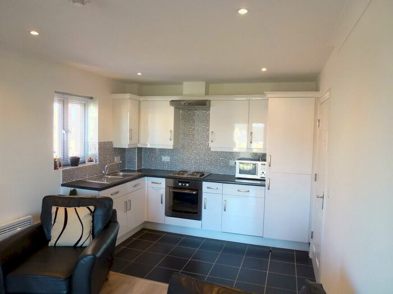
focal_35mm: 24
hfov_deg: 71.6
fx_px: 272
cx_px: 196
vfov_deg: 56.8
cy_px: 147
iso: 200
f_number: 3.3
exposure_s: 1/25
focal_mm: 4.3
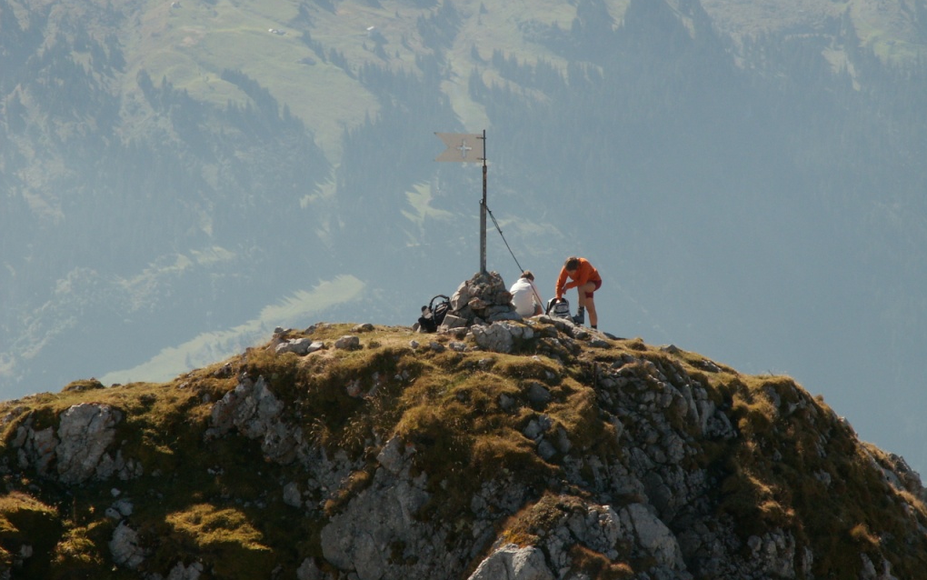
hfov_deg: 10.5
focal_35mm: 200
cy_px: 309
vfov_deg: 6.6
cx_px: 464
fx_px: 5054
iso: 50
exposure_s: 1/125
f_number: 8
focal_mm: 30.72
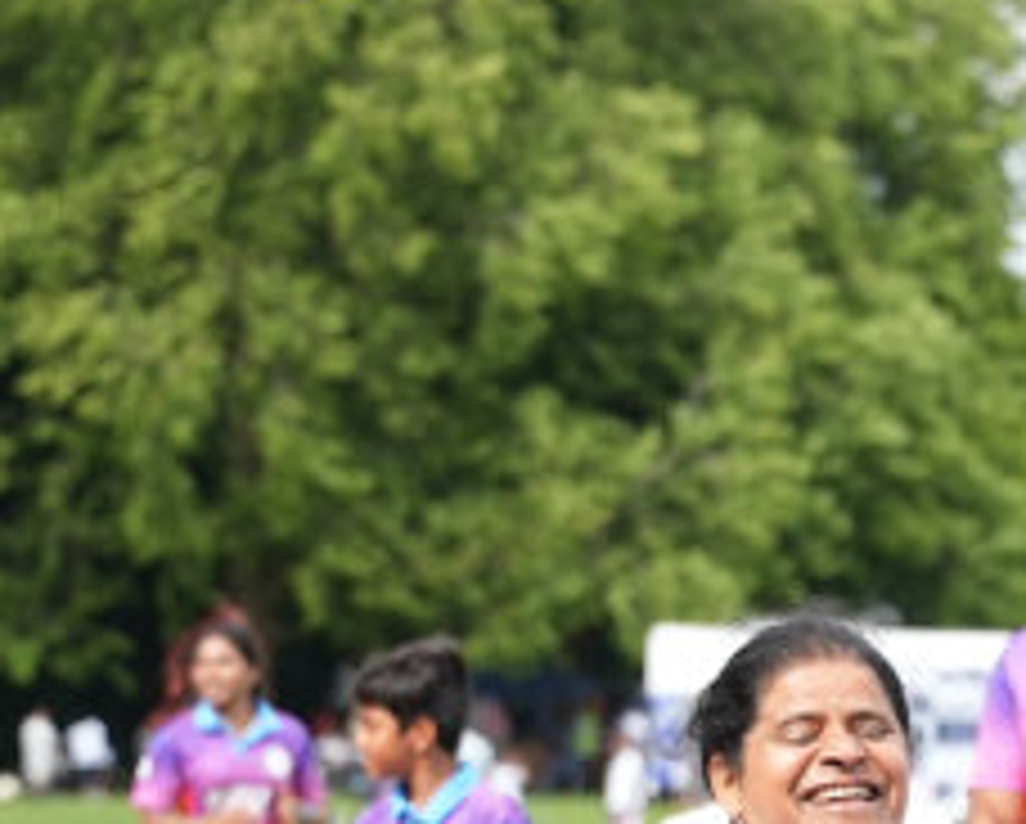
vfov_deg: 5.3
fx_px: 8939
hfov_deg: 6.5
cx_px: 1251
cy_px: 853
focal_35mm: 294
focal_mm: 70
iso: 250
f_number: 2.8
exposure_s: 1/1250
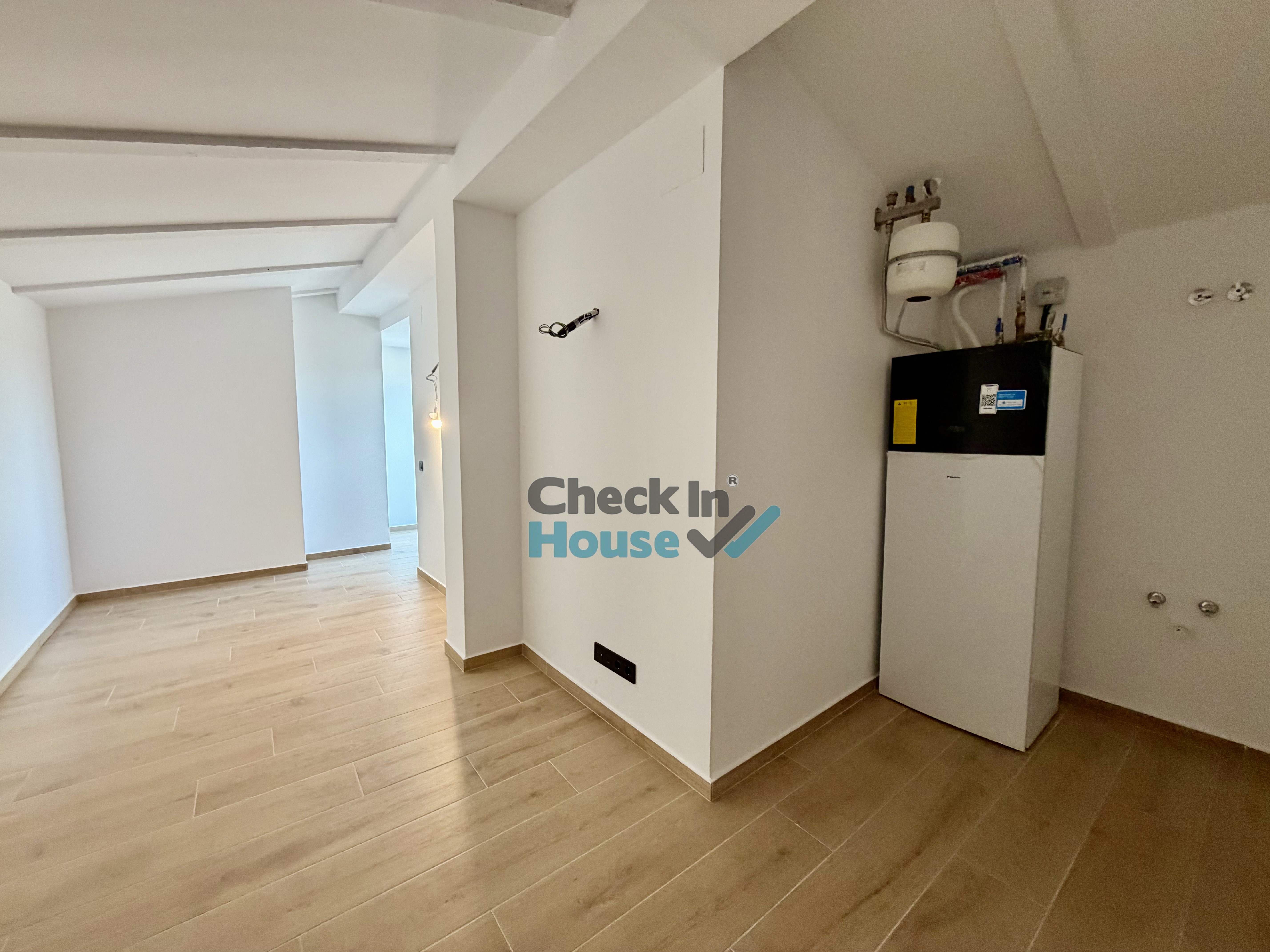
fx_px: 514
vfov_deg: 85.7
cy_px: 476
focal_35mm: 14
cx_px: 635
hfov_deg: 102.1
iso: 320
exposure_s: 1/100
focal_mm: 2.22
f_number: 2.2
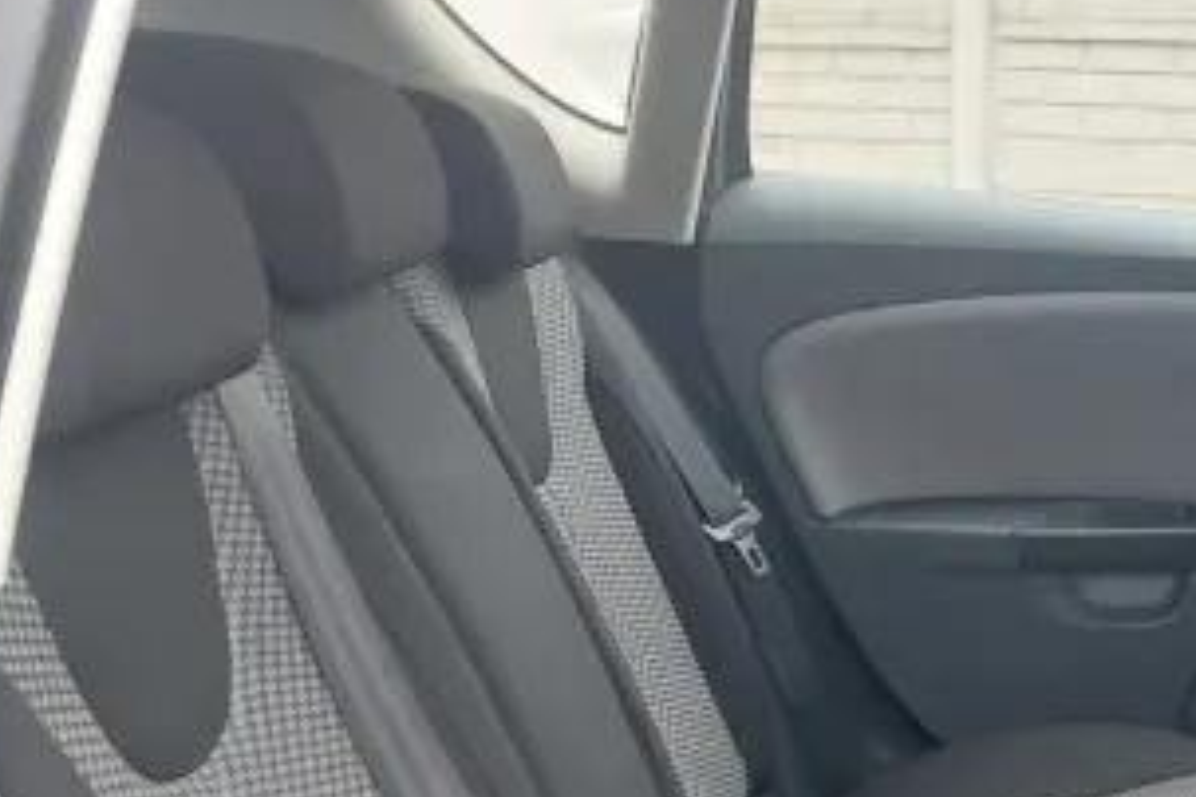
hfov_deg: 29.6
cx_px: 1014
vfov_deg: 19.7
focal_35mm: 66
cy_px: 884
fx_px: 2192
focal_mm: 4.6
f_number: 1.8
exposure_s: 1/50
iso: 400
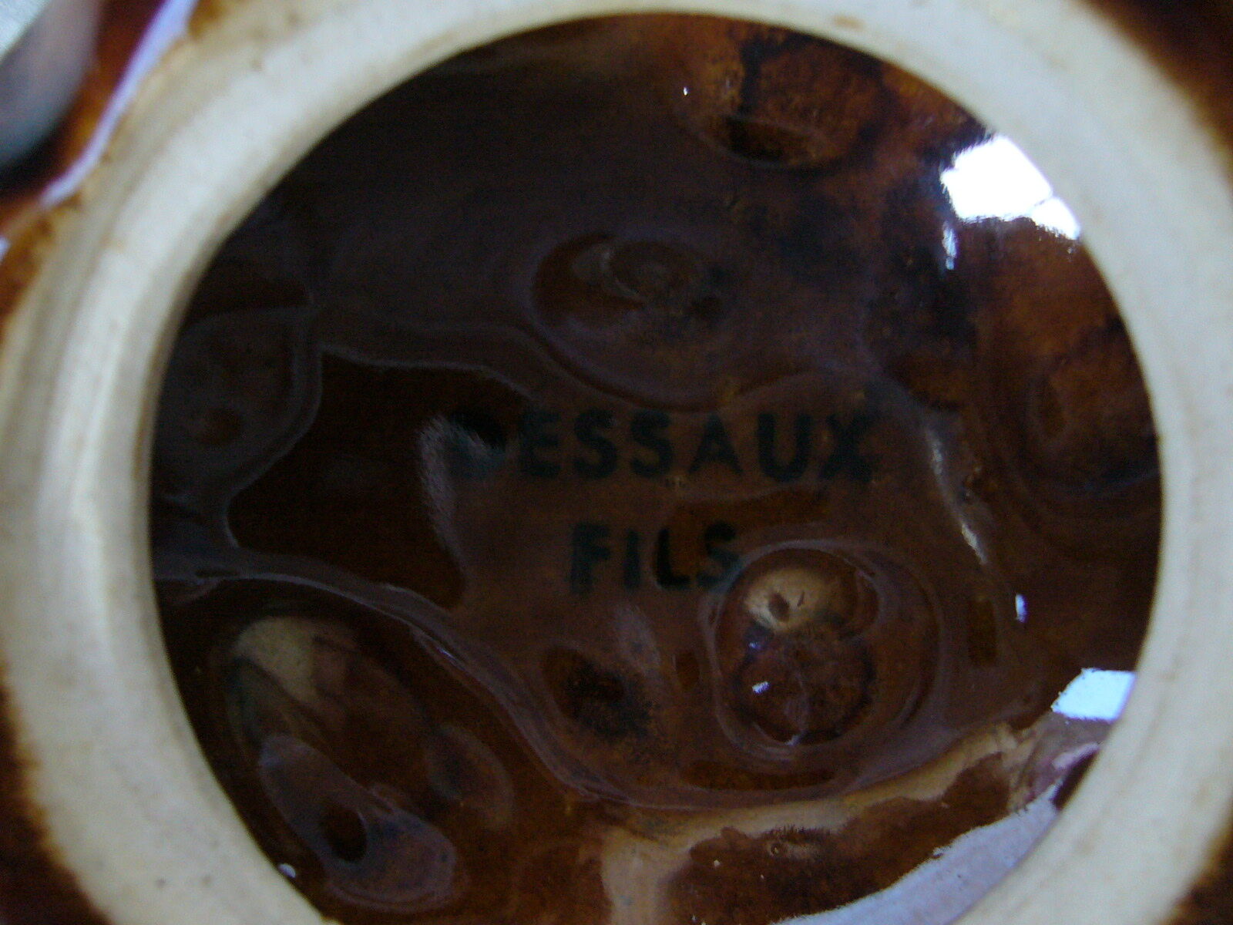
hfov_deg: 52.6
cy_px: 462
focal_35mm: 35
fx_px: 1247
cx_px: 616
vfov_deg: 40.7
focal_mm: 5.8
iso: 200
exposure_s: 1/8
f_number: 2.8
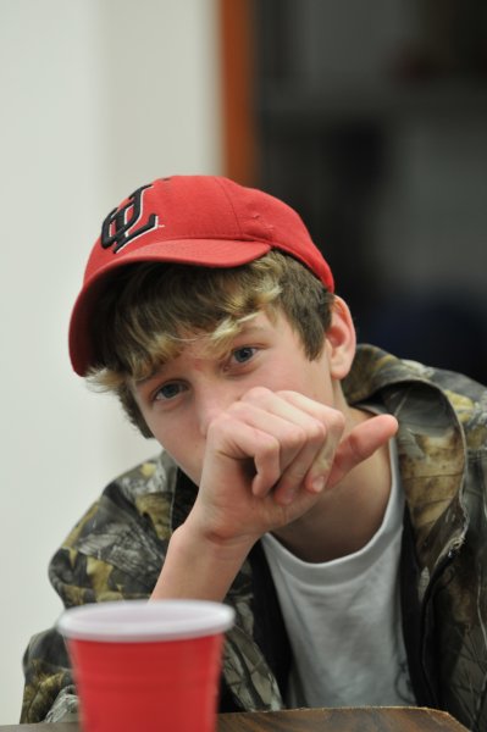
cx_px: 244
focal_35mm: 180
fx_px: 3659
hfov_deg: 7.6
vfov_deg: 11.4
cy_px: 366
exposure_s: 1/60
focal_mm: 120
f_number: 2.8
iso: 280
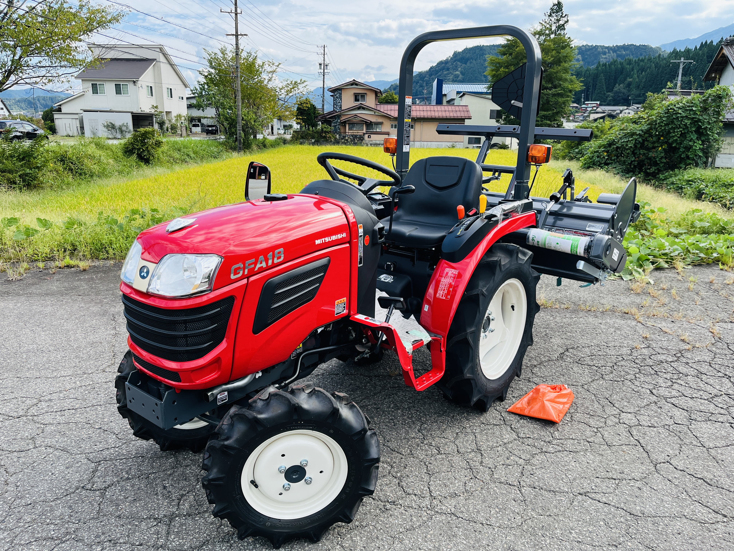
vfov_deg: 53.1
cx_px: 367
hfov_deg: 67.3
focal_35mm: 26
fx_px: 551
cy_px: 276
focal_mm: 5.1
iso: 50
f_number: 1.6
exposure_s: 1/1046
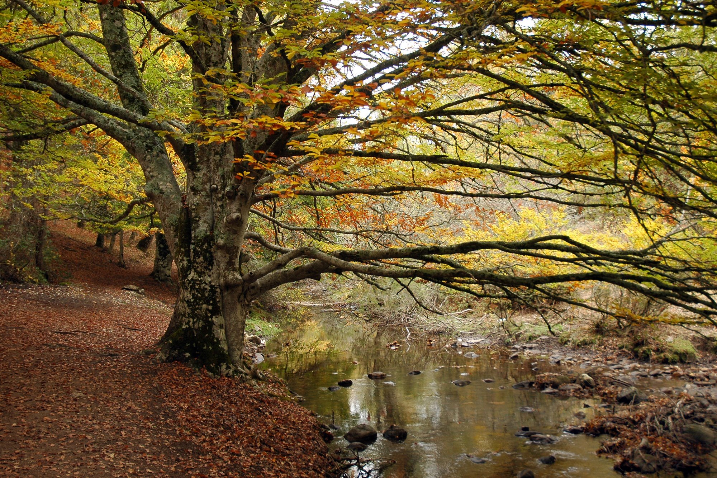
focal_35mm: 38
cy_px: 239
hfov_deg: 51.3
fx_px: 747
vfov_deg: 35.5
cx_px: 358
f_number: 3.8
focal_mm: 25
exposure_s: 1/30
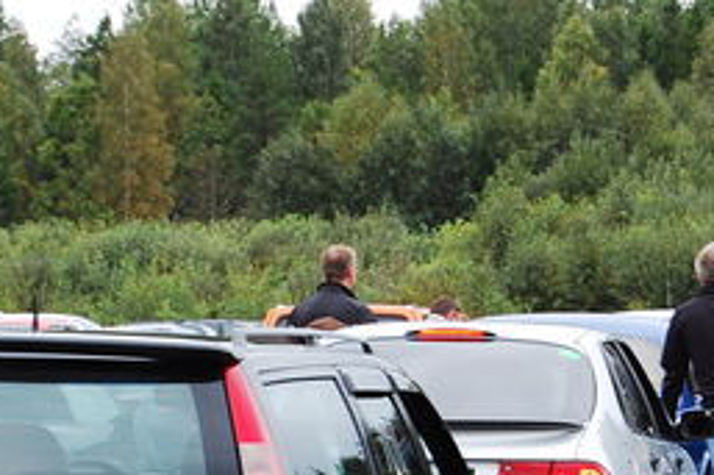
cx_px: 292
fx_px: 4068
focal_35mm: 205
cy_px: 456
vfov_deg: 6.7
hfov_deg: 10.0
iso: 200
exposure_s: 1/50
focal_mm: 55
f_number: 10
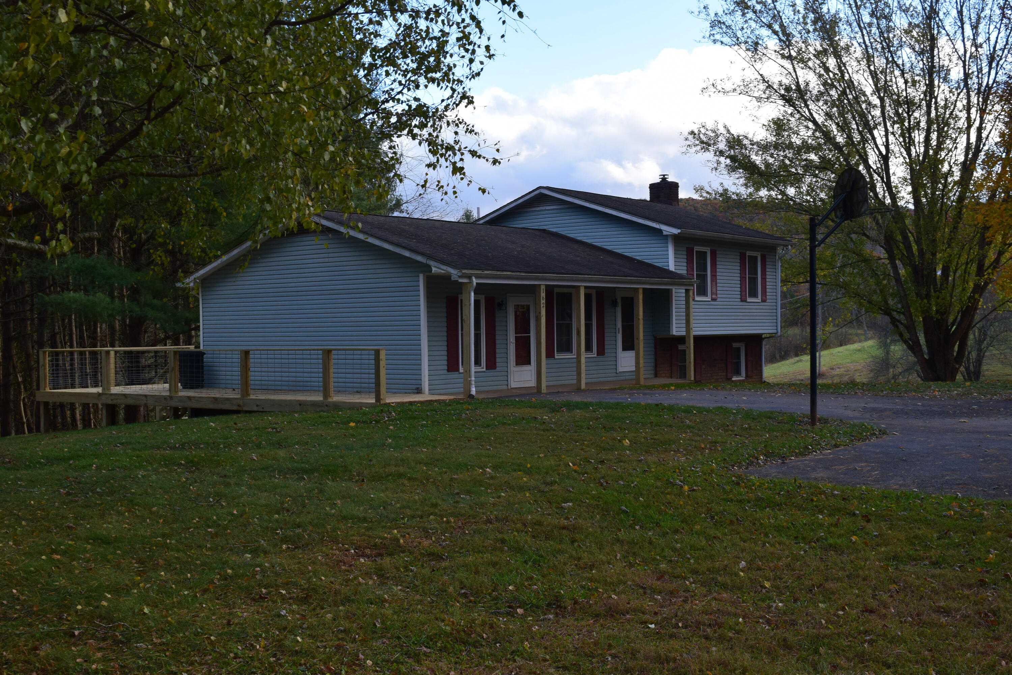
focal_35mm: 44
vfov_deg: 30.8
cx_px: 506
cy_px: 338
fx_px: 1223
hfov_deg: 45.0
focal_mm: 29
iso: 400
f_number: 10
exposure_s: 1/250
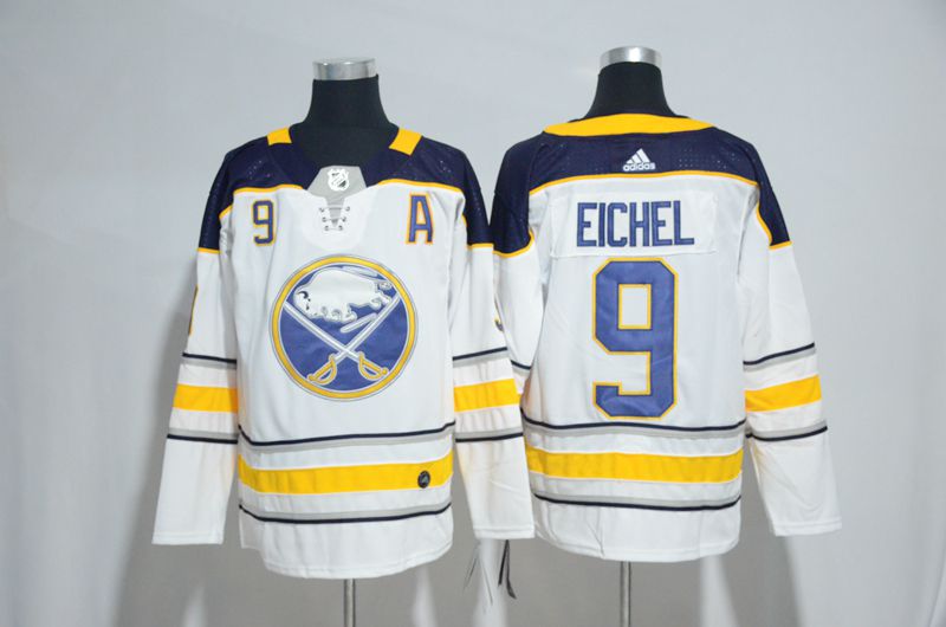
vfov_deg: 25.6
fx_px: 1377
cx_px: 473
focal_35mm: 52
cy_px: 314
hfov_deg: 37.9
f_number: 4.2
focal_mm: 35
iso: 4000
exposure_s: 1/40
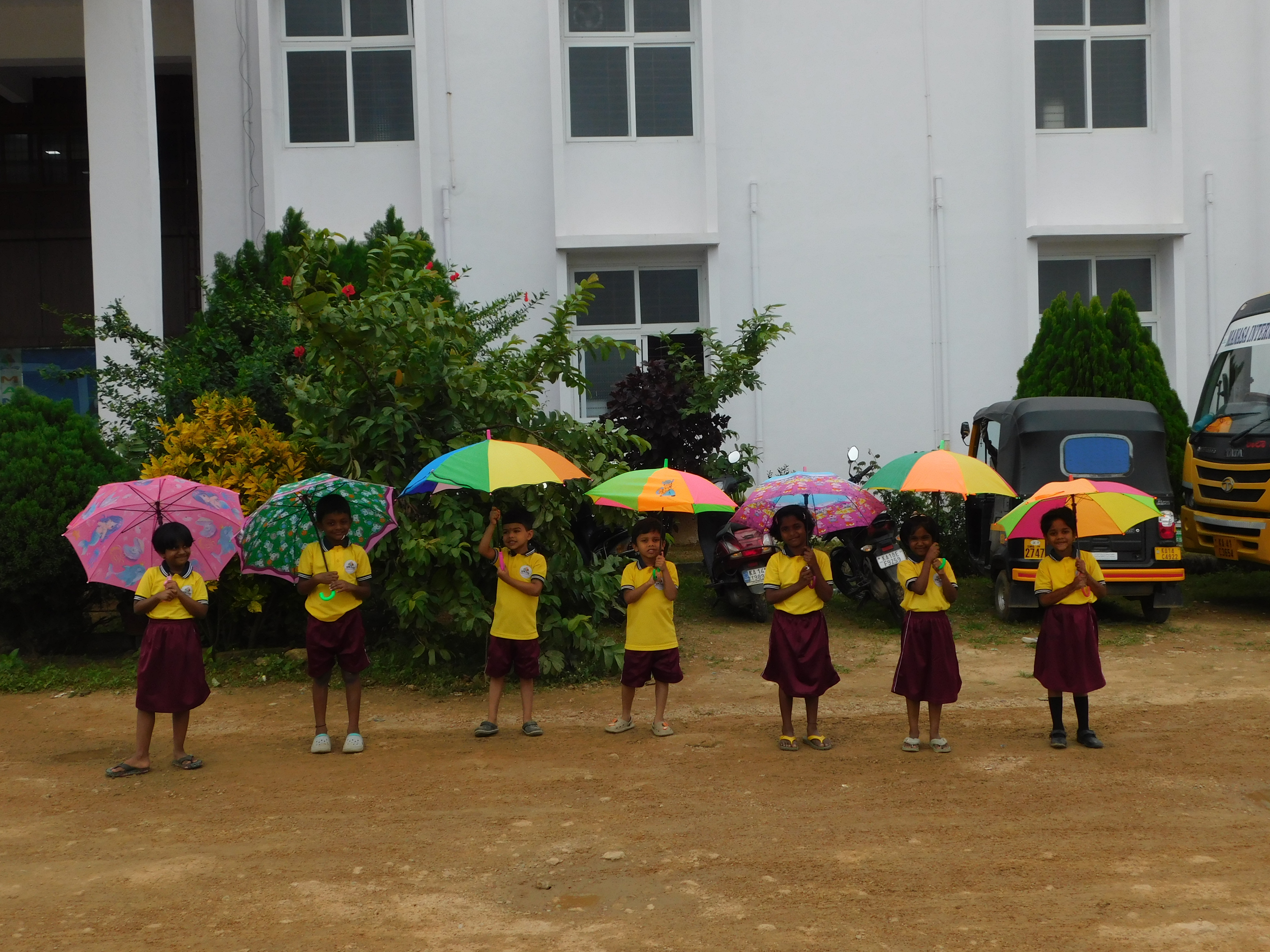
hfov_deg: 51.4
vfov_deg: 39.7
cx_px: 635
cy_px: 476
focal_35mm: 36
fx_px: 1321
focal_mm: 6.3
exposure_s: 1/1250
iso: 125
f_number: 3.5
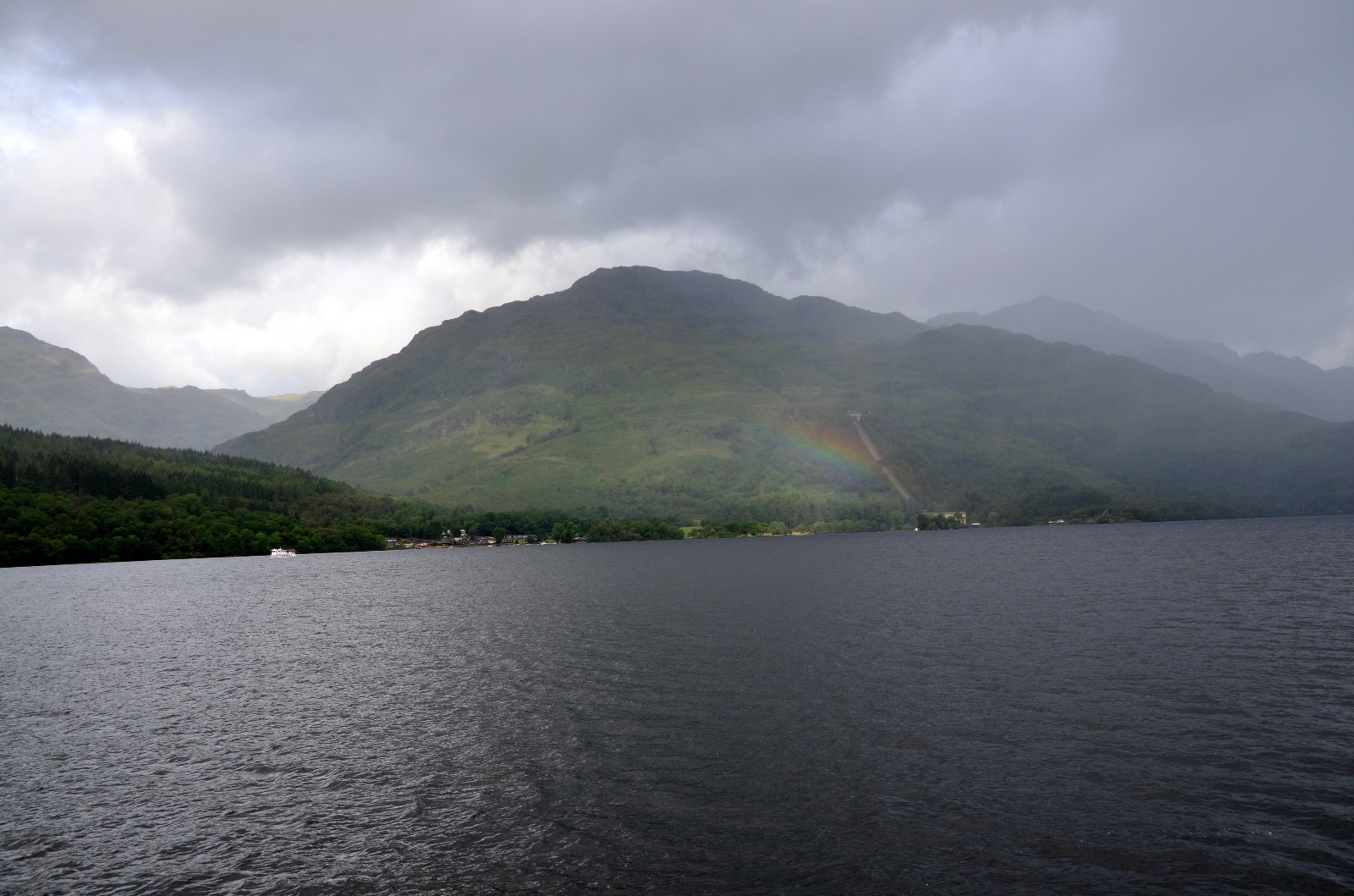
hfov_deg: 53.2
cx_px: 677
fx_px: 1351
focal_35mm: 36
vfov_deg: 36.7
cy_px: 448
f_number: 5.6
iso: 320
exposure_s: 1/500
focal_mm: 24
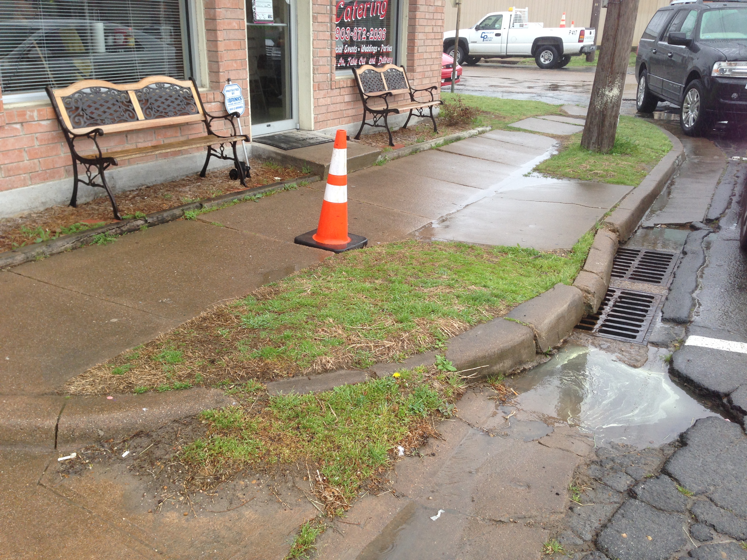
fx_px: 712
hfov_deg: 55.4
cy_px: 280
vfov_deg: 42.9
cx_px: 374
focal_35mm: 33
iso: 50
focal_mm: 4.12
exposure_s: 1/200
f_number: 2.4
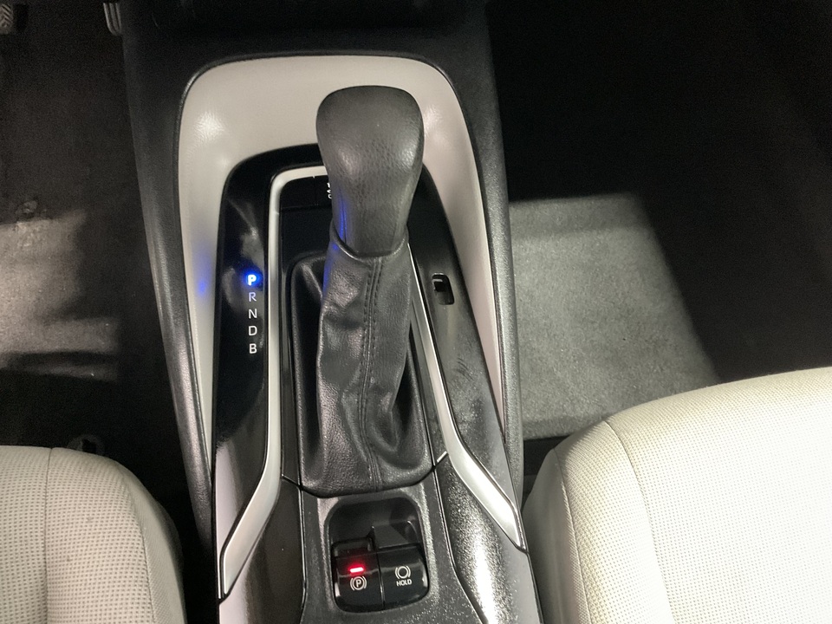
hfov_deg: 61.7
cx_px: 416
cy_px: 312
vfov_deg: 48.2
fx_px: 697
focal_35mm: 29
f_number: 1.8
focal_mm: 3
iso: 500
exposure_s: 1/30
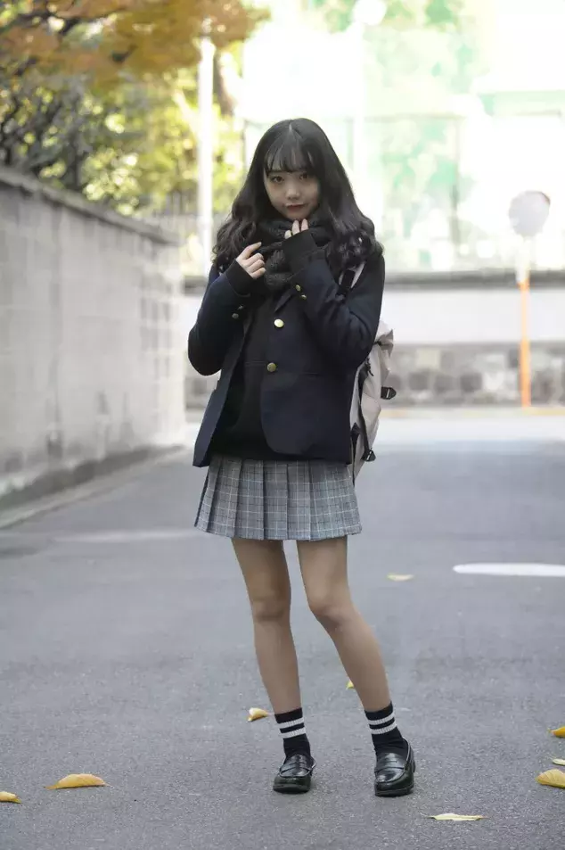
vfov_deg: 19.5
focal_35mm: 105
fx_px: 2475
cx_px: 282
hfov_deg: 13.0
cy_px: 425
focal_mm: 105
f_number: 5.6
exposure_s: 1/200
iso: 1000
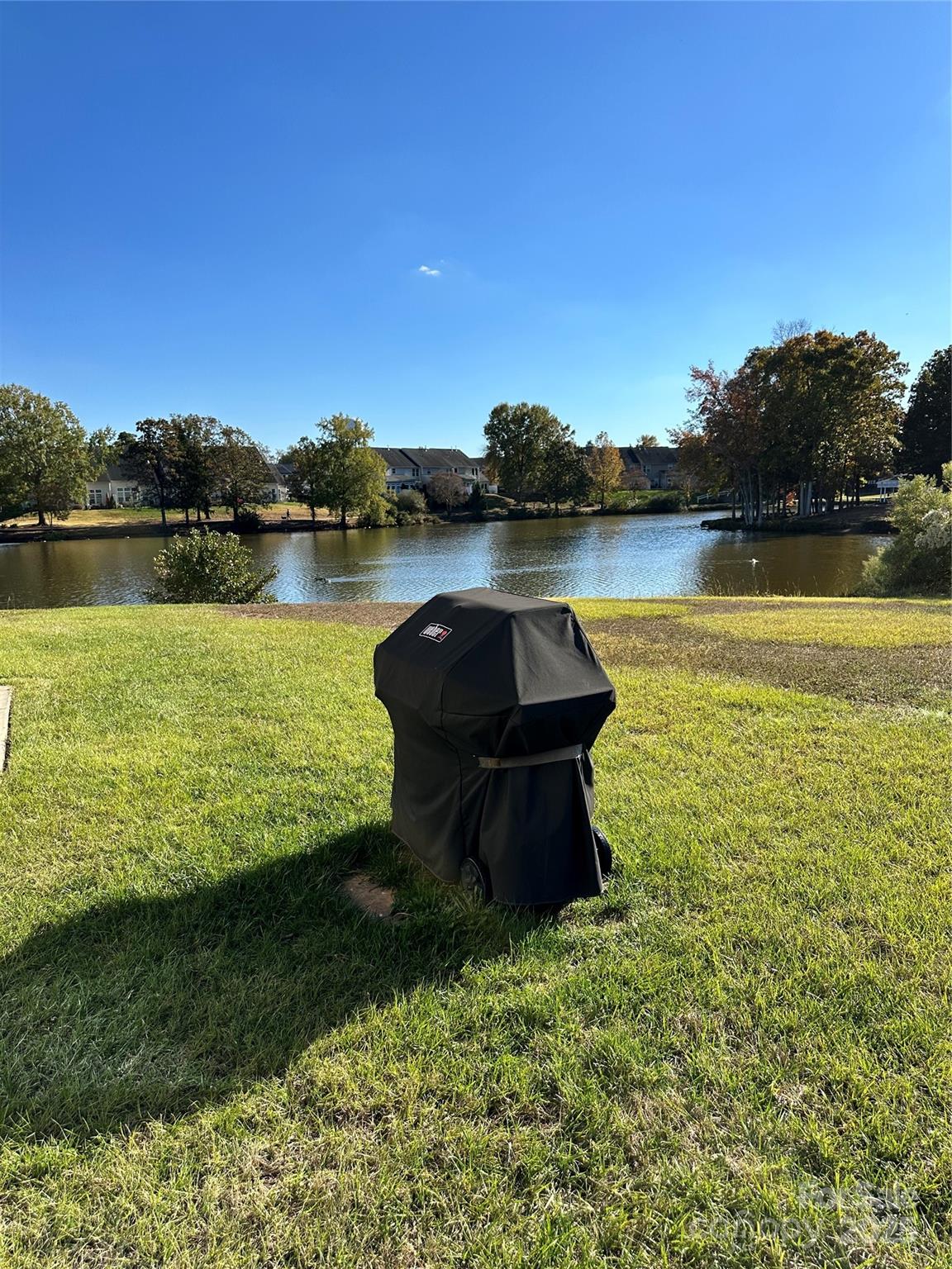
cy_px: 634
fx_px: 880
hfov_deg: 56.8
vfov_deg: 71.6
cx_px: 476
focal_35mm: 24
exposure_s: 1/4762
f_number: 1.78
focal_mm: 6.86
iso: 80
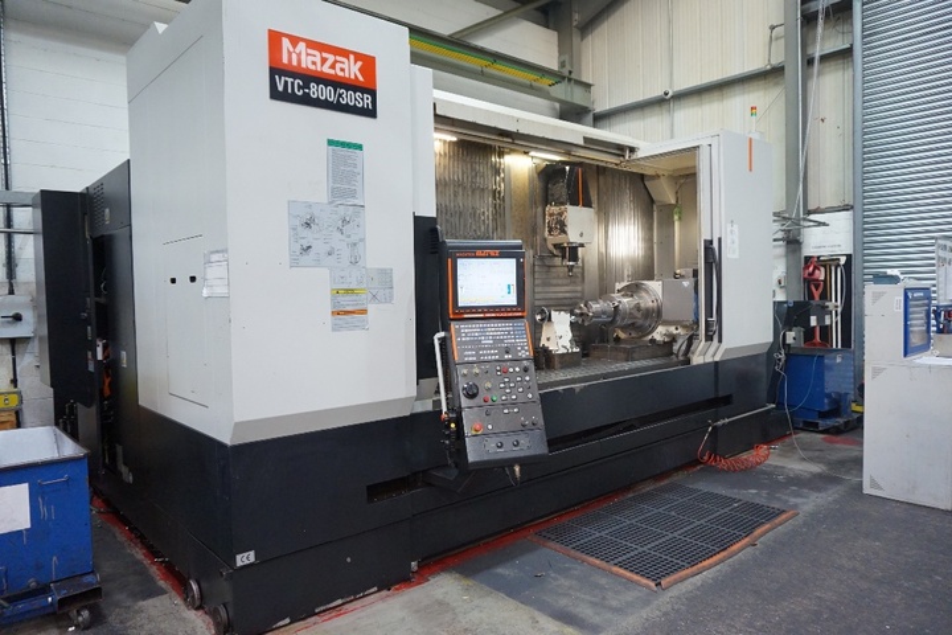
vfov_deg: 53.1
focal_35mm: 24
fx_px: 635
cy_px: 318
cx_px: 476
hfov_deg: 73.7
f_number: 3.5
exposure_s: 1/160
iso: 2000
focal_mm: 16
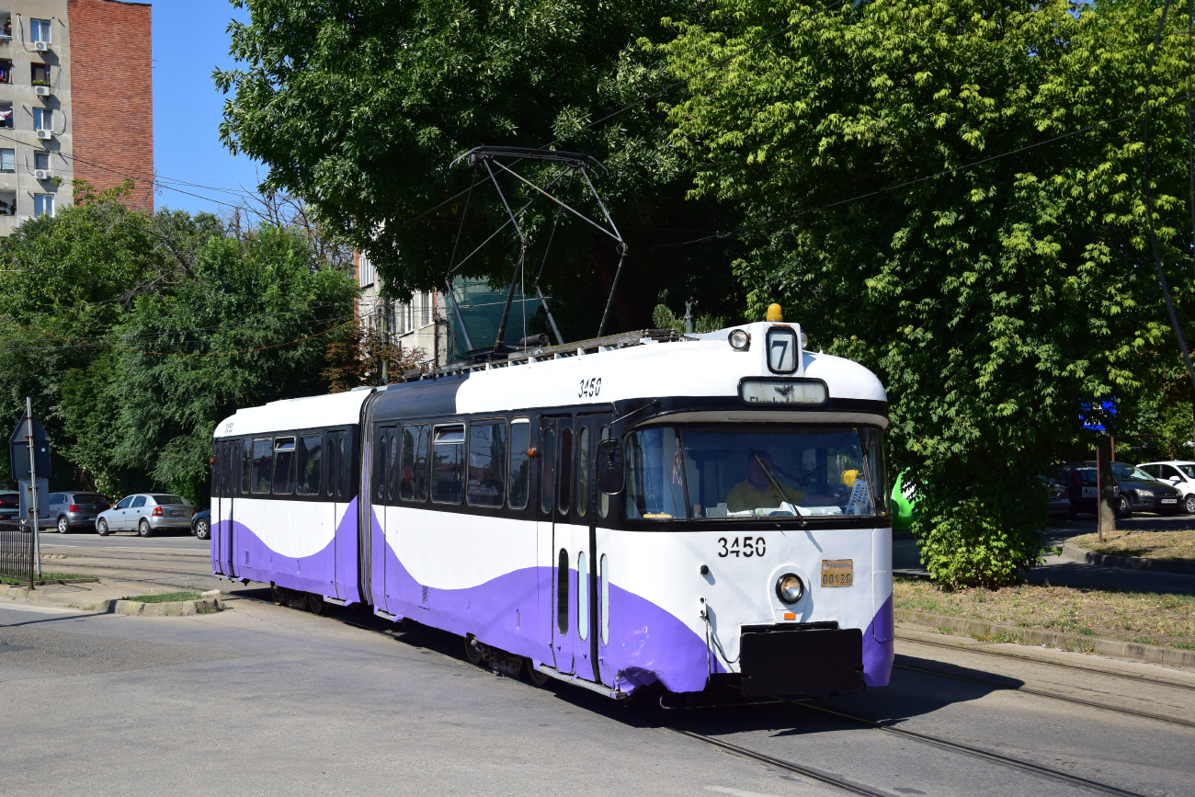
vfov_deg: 26.5
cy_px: 398
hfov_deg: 38.9
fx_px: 1693
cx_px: 598
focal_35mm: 51
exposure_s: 1/1000
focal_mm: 34
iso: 200
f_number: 6.3
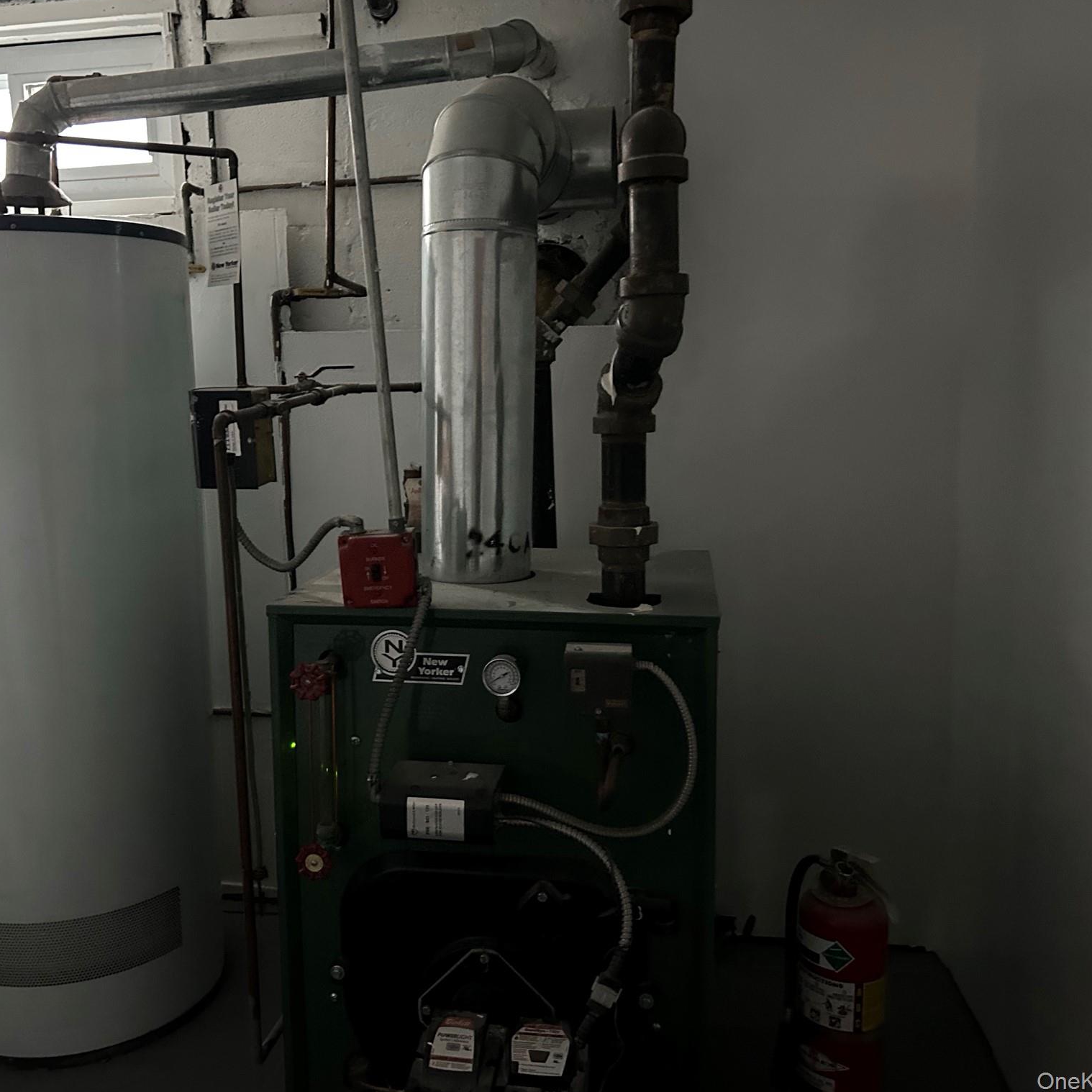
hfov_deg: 52.2
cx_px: 447
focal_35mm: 31
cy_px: 546
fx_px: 1106
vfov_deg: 52.5
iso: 1000
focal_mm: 5.7
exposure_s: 1/30
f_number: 1.5
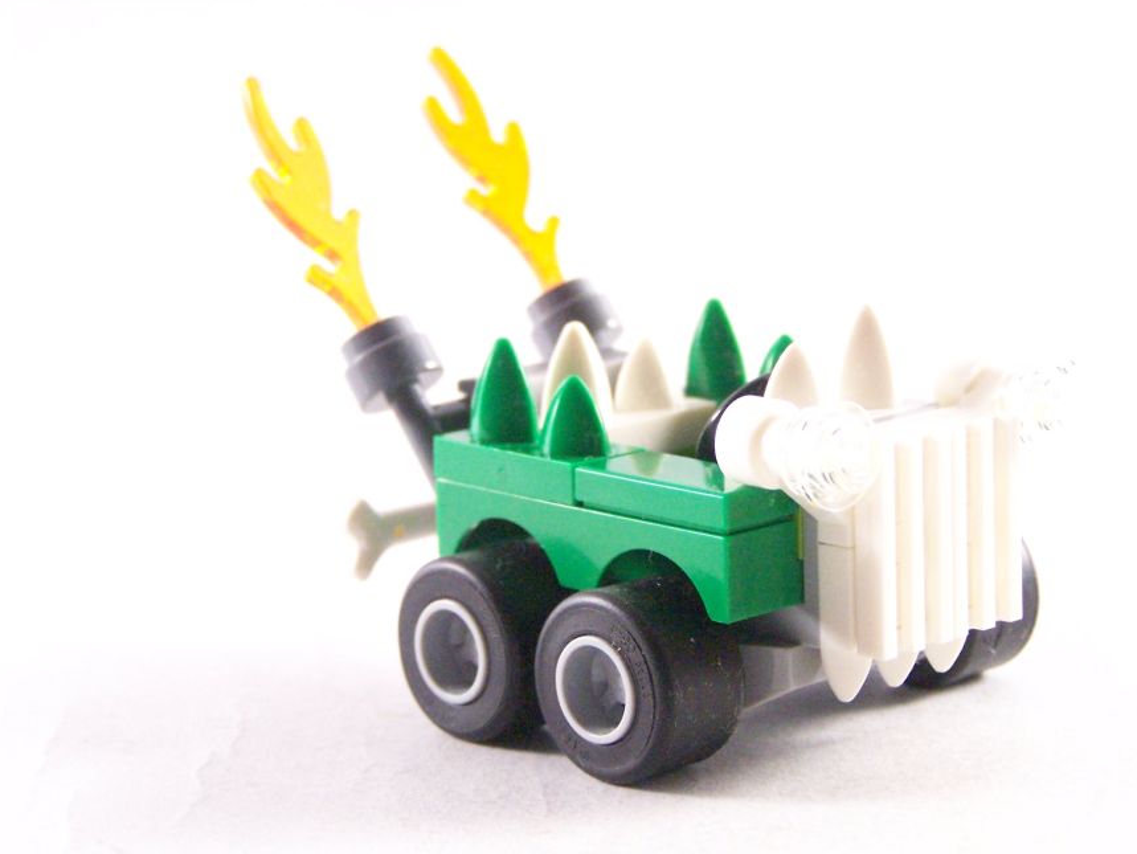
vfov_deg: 13.2
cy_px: 409
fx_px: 3680
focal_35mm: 112
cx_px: 674
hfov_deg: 17.5
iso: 400
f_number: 3.2
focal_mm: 15.6
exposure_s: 1/45
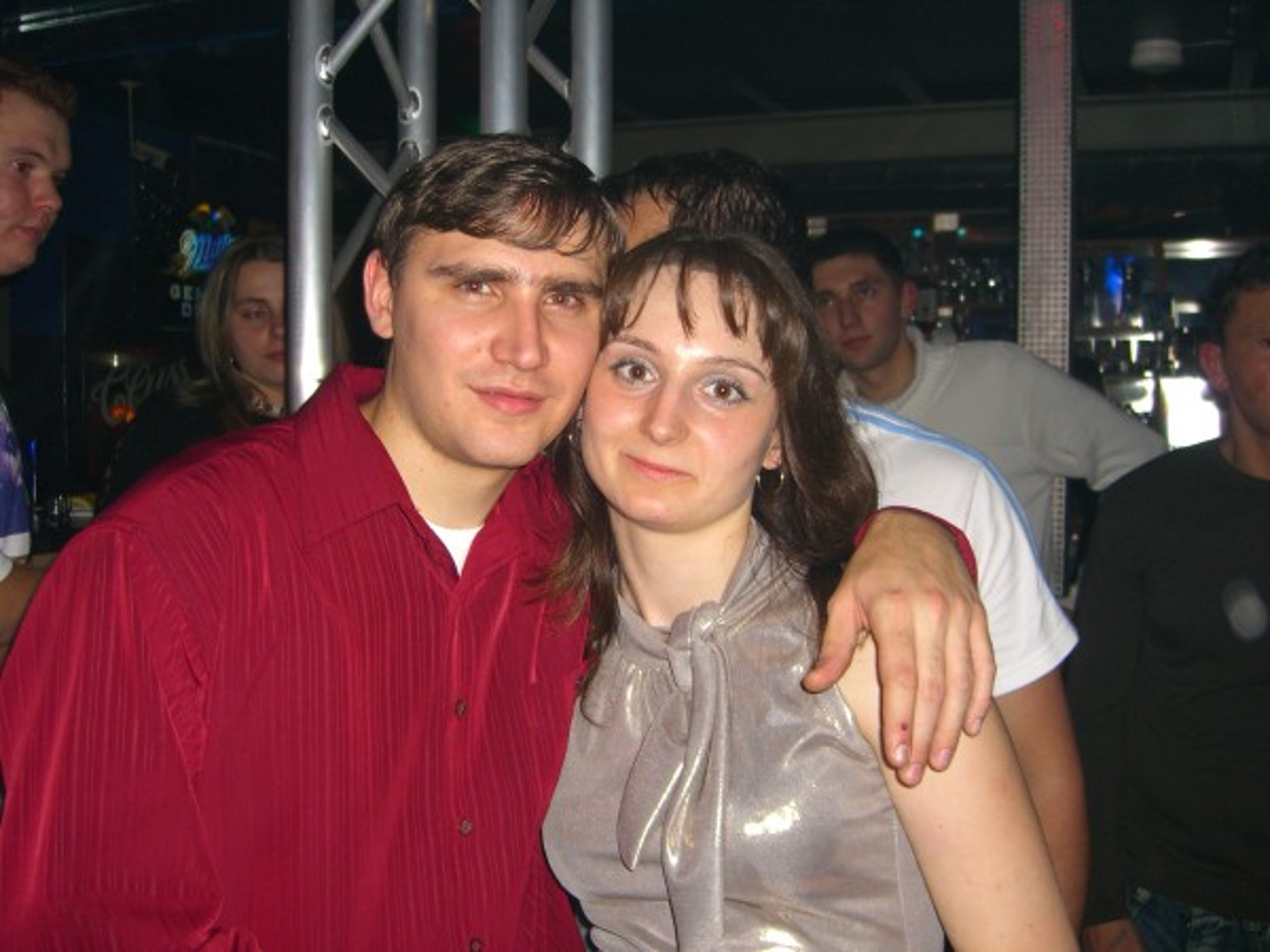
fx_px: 1394
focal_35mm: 38
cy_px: 476
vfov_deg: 37.7
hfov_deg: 49.0
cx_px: 635
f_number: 2.8
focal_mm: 7.9
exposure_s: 1/60
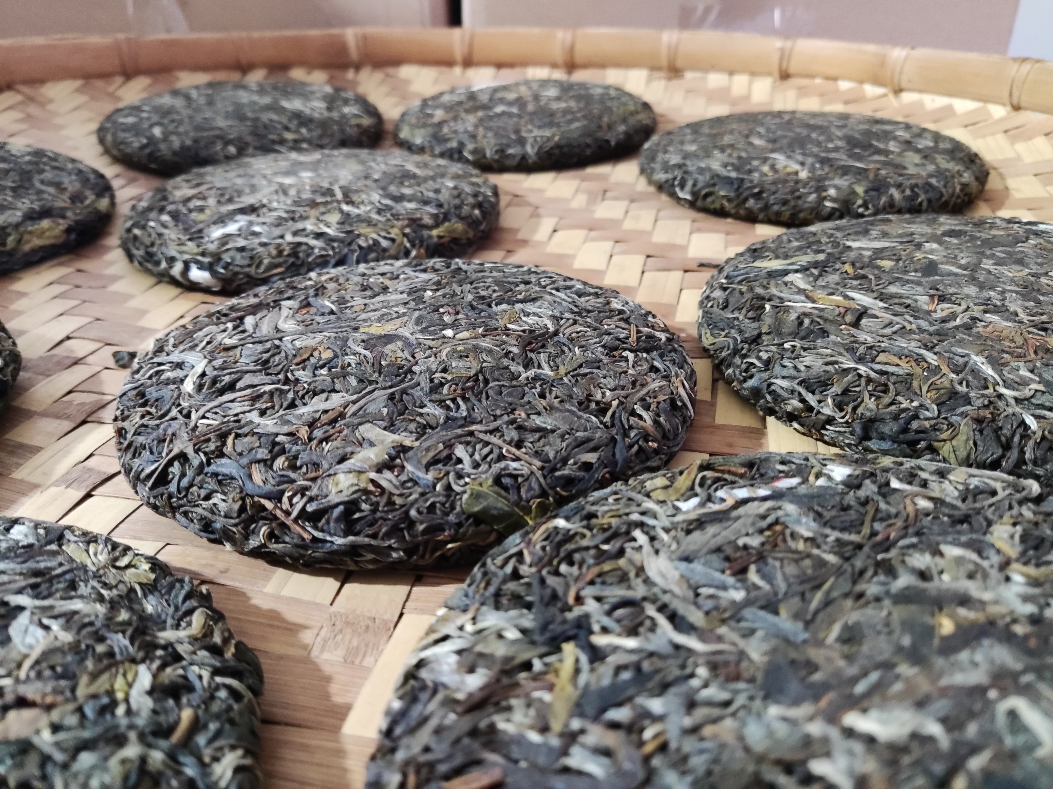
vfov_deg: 54.9
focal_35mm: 25
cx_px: 526
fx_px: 760
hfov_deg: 69.4
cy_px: 394
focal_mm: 4.71
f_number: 1.79
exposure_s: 1/20
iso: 1846
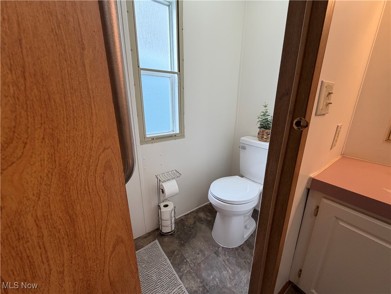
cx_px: 196
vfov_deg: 85.7
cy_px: 147
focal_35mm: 14
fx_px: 158
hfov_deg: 102.1
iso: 200
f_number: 2.2
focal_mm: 2.22
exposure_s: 1/120
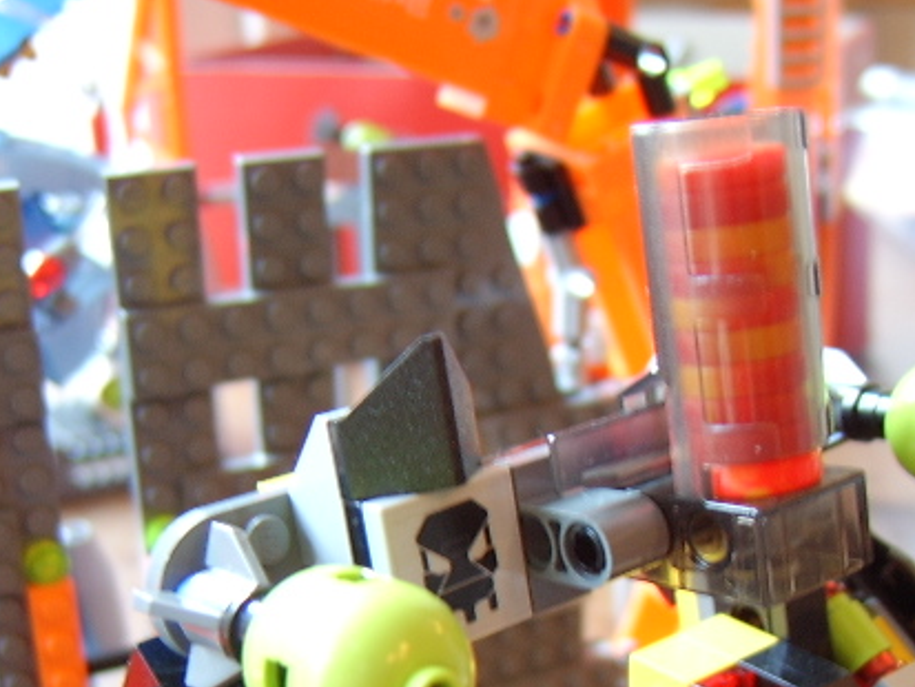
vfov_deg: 29.7
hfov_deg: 38.8
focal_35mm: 48
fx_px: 1269
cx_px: 669
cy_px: 527
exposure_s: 1/4
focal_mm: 8.13
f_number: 2.7
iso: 100
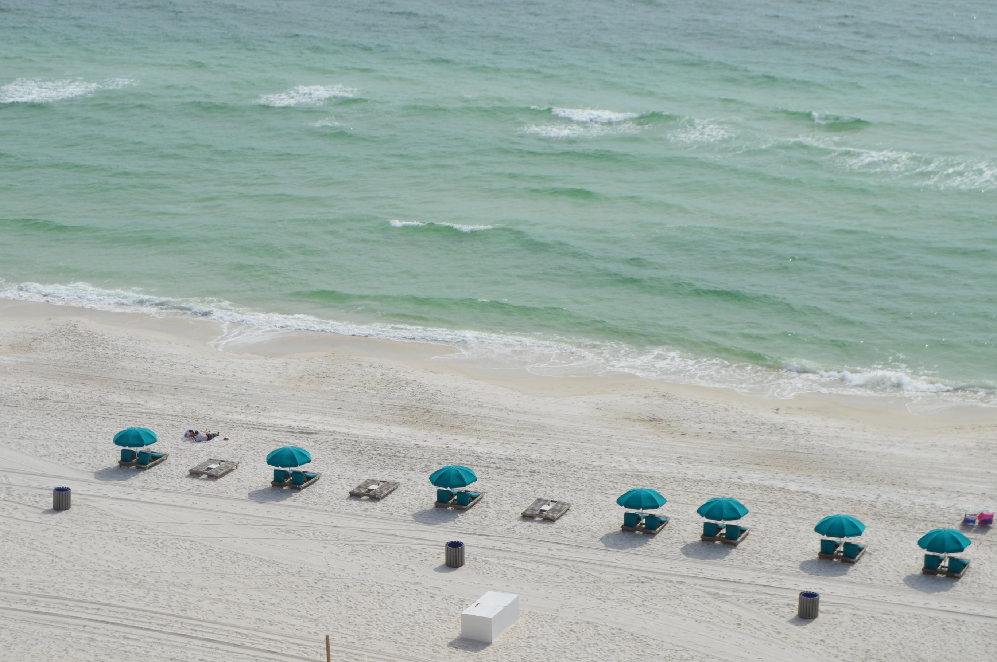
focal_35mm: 79
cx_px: 465
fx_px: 2186
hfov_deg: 25.7
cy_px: 303
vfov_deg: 17.2
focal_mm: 48
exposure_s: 1/400
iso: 100
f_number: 10
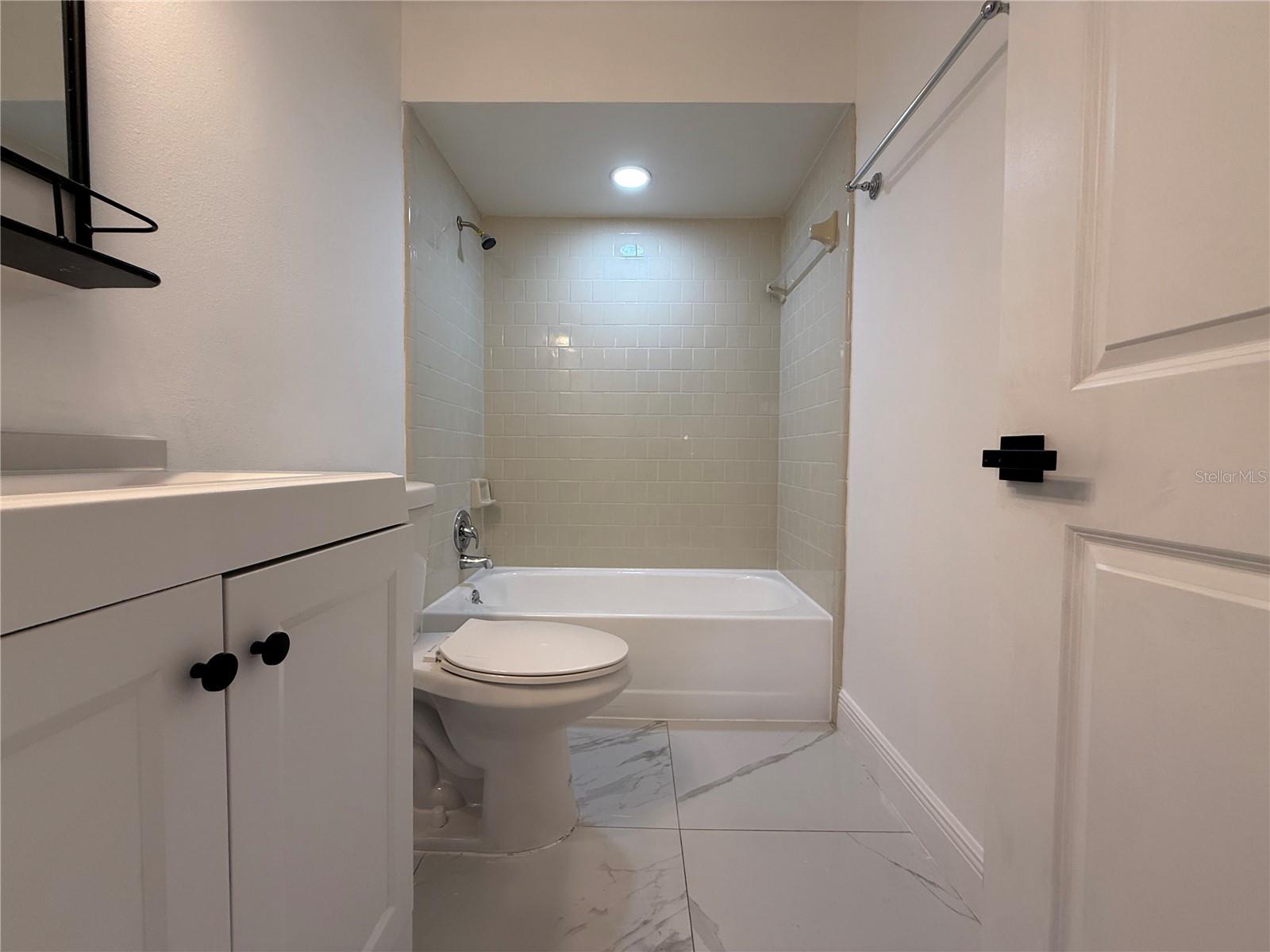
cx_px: 635
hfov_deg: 102.1
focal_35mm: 14
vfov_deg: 85.7
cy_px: 476
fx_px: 514
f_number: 2.2
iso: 80
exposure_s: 1/120
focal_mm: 2.22
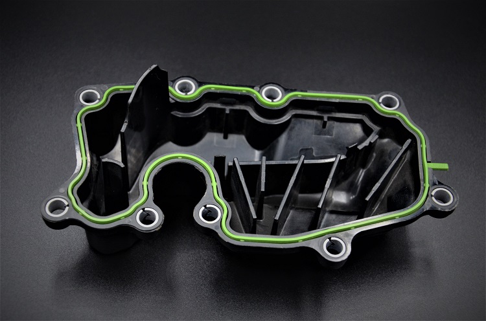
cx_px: 243
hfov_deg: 32.0
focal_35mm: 63
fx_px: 848
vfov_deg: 21.5
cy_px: 160
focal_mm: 42
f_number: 5
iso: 800
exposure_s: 1/40
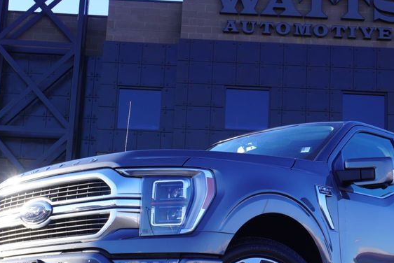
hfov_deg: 28.3
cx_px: 250
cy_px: 188
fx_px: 778
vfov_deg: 19.1
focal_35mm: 71
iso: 100
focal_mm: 26
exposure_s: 1/100
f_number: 7.1
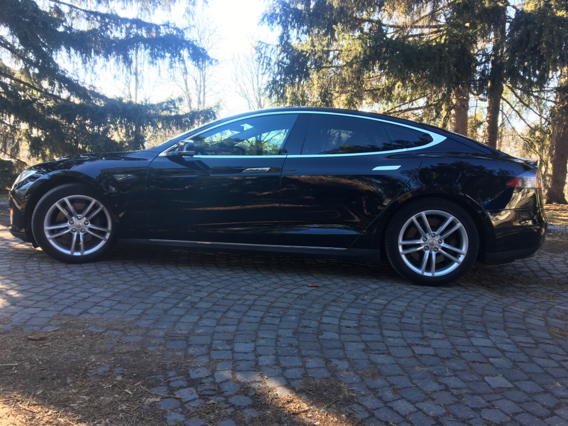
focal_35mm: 29
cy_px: 213
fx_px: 476
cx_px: 284
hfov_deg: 61.7
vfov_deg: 48.2
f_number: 2.2
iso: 25
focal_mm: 4.15
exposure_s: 1/100
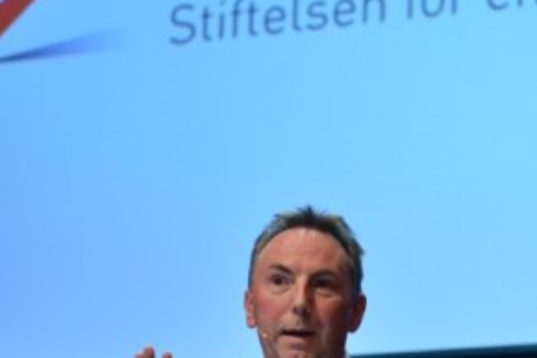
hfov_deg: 12.4
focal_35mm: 165
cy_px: 220
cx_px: 475
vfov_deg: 8.3
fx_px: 2460
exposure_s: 1/160
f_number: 2.8
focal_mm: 62
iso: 1600
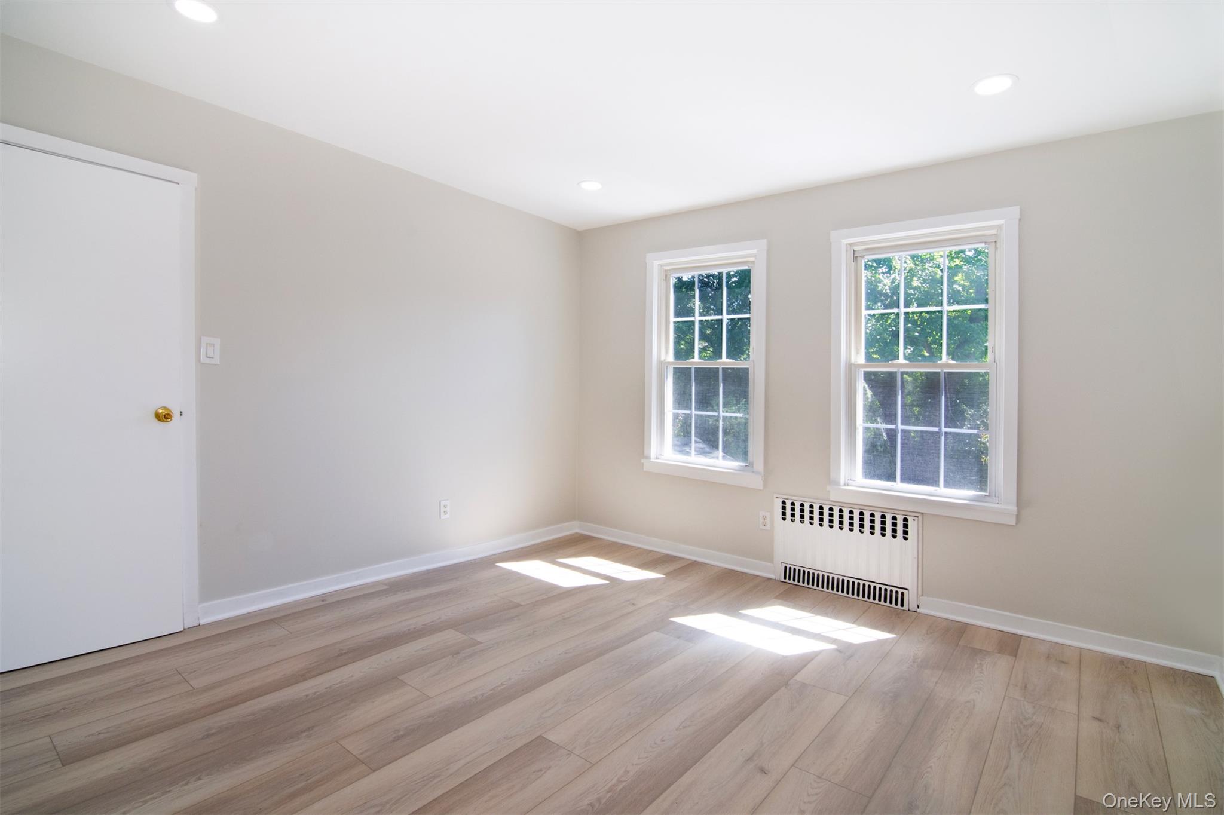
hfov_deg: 95.0
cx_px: 612
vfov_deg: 72.0
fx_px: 561
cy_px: 408
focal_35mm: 16
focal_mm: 11
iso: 500
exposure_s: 1/60
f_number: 11
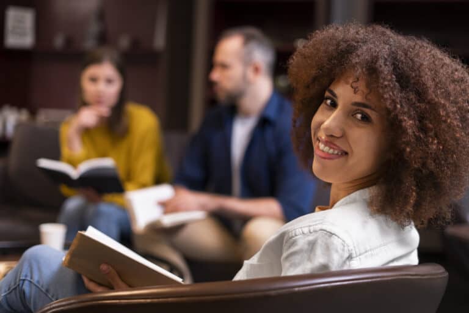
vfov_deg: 27.0
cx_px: 234
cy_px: 156
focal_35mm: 50
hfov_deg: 39.6
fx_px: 651
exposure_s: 1/160
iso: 500
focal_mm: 50
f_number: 2
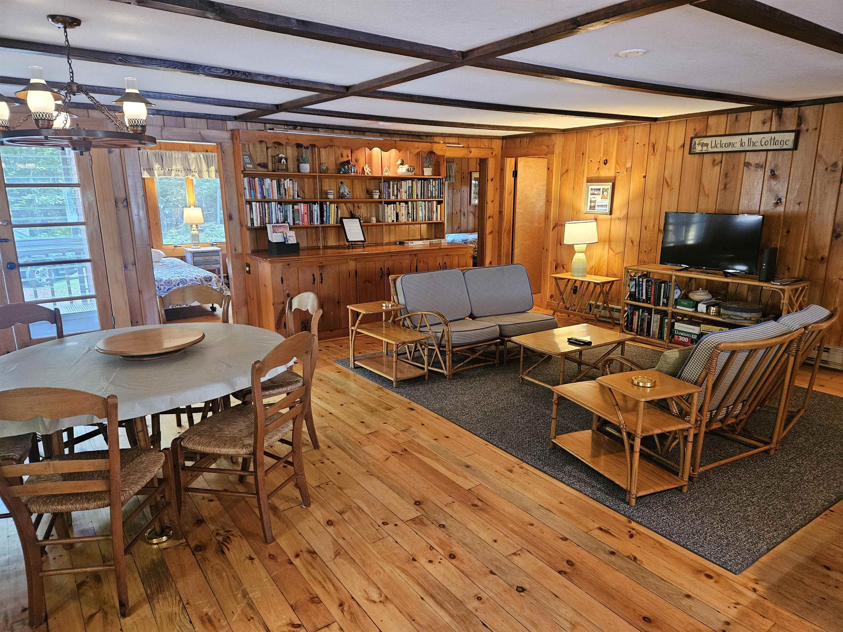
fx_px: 560
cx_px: 422
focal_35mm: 23
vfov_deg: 58.9
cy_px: 316
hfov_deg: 73.9
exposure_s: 1/60
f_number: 1.8
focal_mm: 5.4
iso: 640
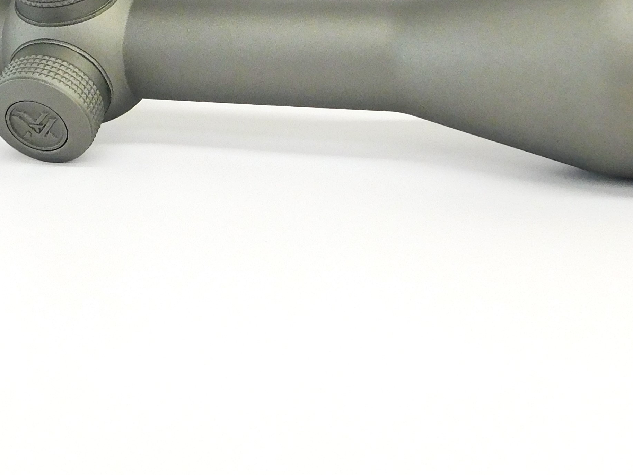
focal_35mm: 58
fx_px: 1061
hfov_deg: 32.6
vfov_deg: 23.3
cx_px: 160
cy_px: -78
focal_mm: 4
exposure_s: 1/60
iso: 125
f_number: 3
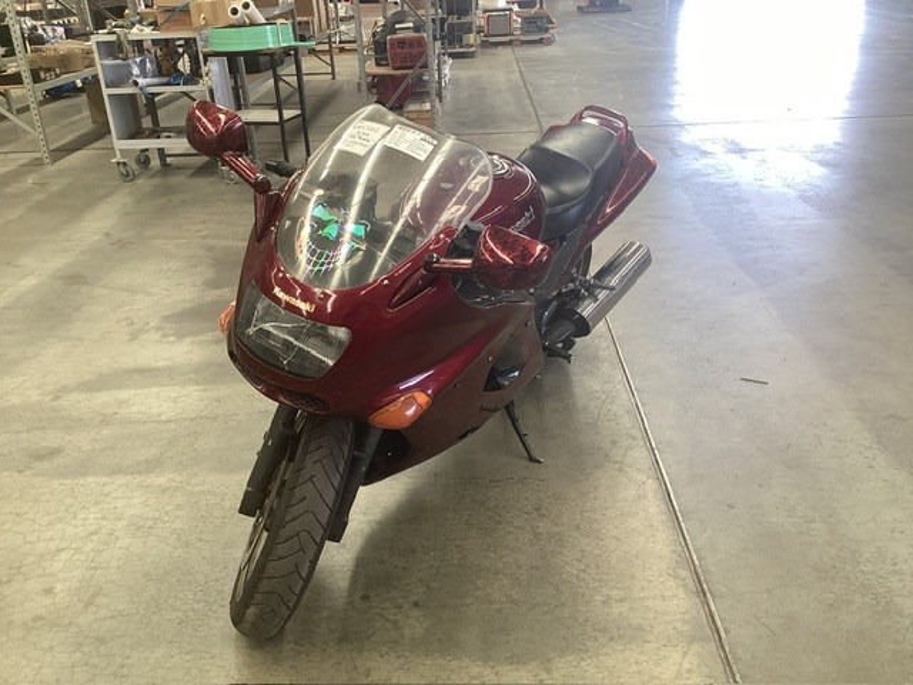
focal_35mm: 31
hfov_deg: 58.4
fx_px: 818
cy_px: 342
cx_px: 456
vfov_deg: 45.4
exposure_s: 1/60
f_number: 2.4
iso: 50
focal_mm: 3.3
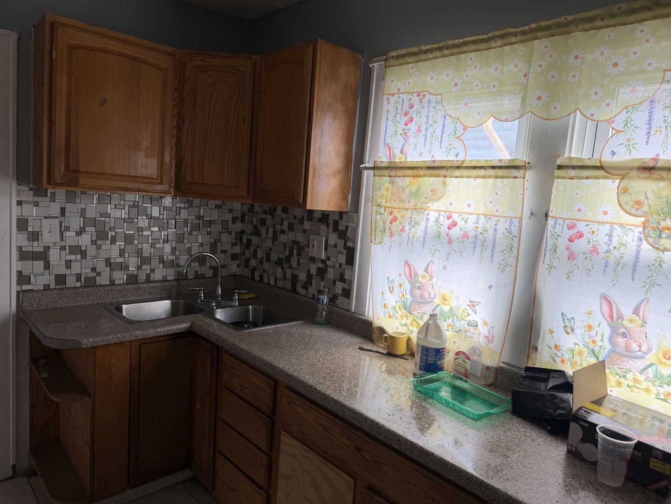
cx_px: 336
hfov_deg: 71.6
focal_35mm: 24
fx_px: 465
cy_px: 252
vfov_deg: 56.8
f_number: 1.78
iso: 80
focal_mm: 6.76
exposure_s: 1/121
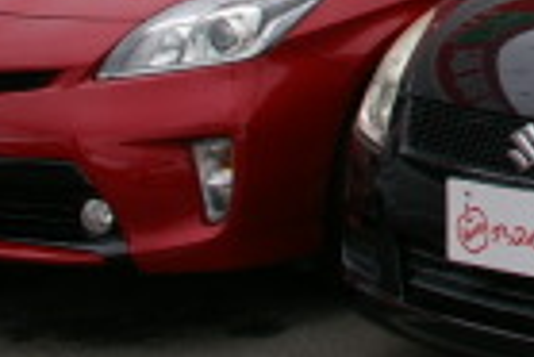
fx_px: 2049
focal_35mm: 138
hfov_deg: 13.8
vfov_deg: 9.5
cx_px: 826
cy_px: -257
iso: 200
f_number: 8
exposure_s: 1/350
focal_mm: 20
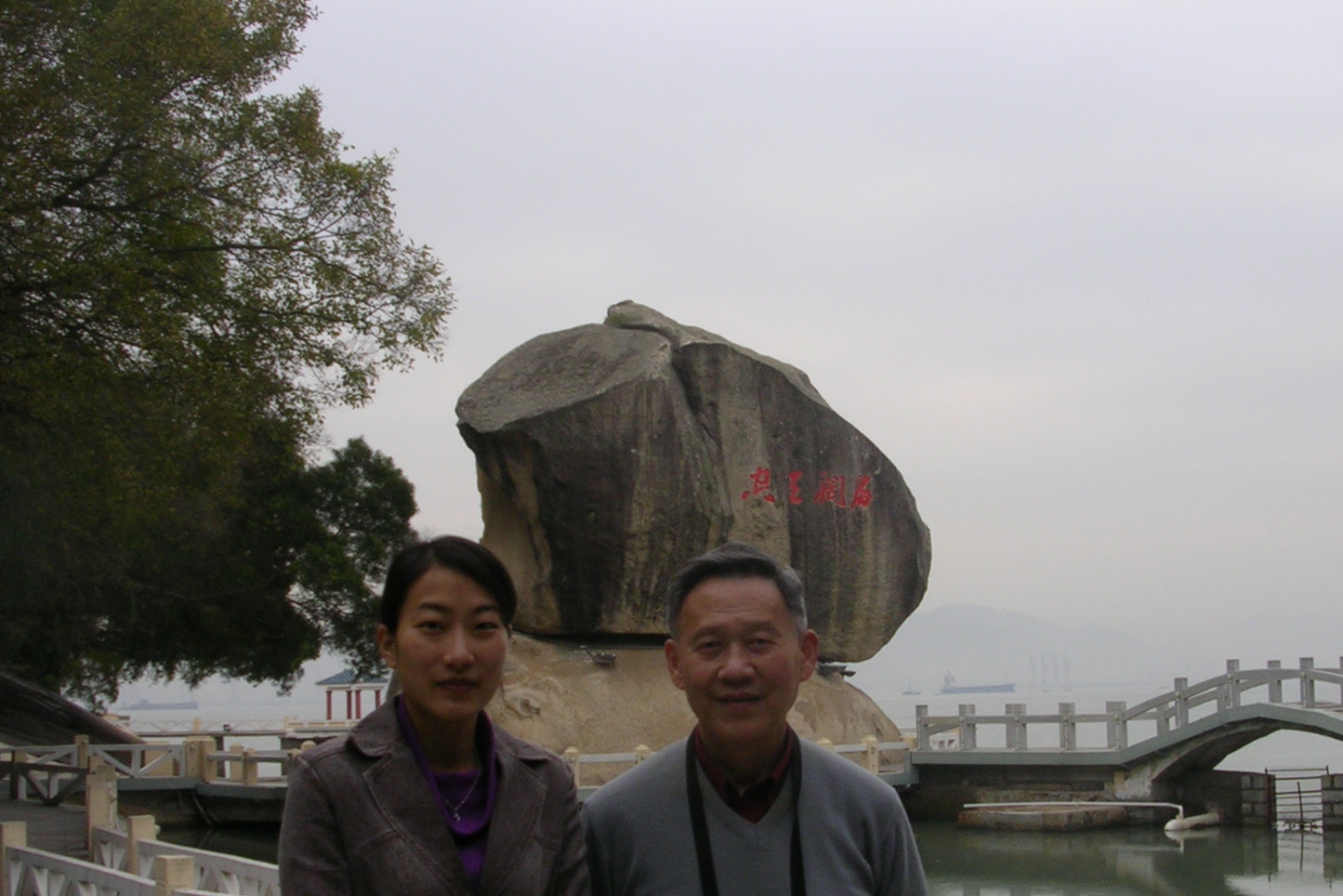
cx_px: 766
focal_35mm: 56
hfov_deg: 35.6
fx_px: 2089
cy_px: 507
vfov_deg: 24.2
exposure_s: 1/209
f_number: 5.6
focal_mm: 5.8
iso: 50
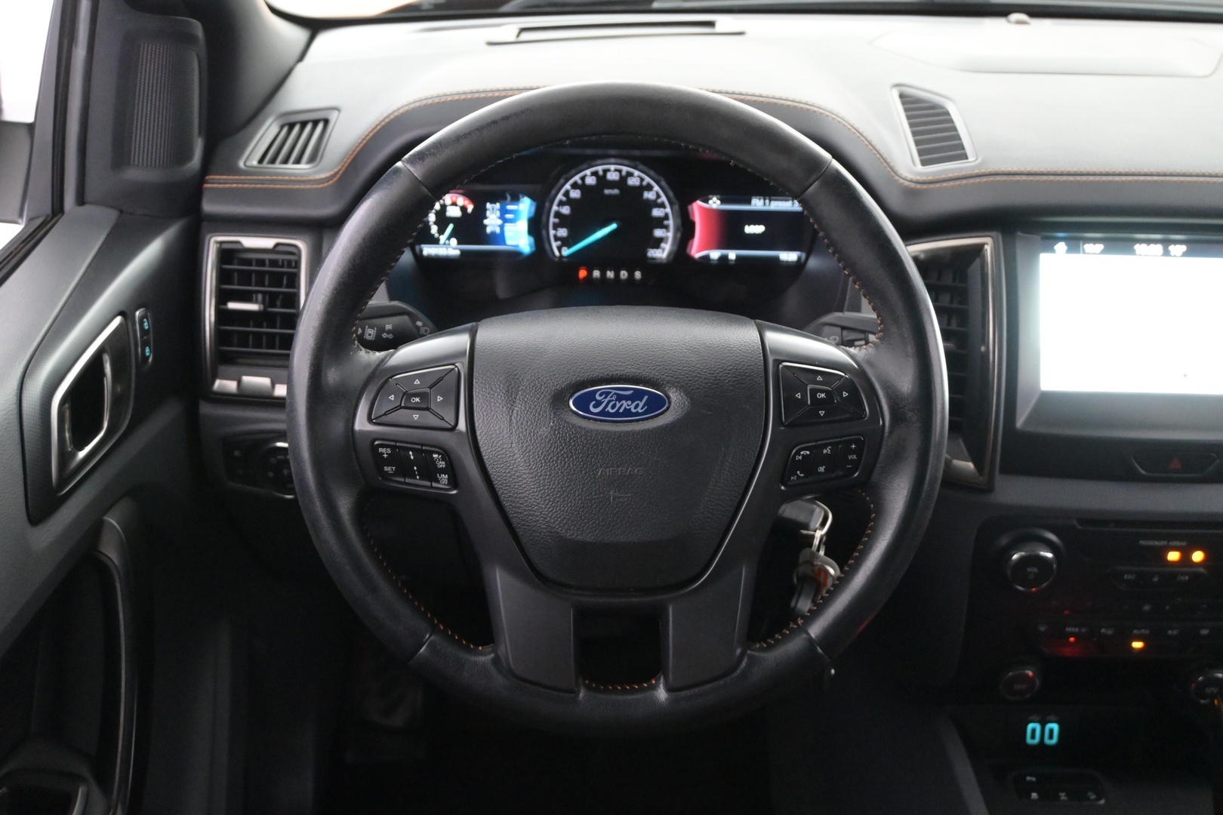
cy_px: 408
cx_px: 612
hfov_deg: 48.7
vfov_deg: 33.6
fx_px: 1350
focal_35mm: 40
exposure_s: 1/40
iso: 5000
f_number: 4.5
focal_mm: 26.5
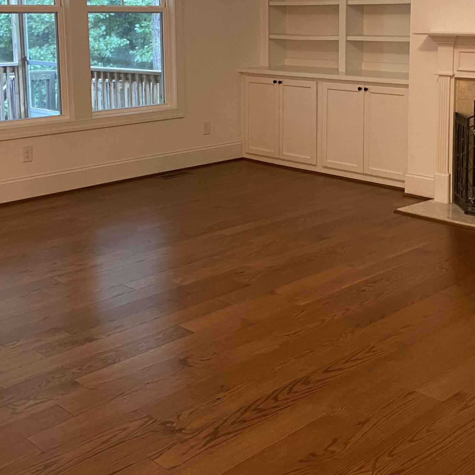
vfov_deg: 33.4
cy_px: 120
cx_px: 261
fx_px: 776
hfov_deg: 34.0
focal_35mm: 50
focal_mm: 4.25
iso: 400
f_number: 1.8
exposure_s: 1/40
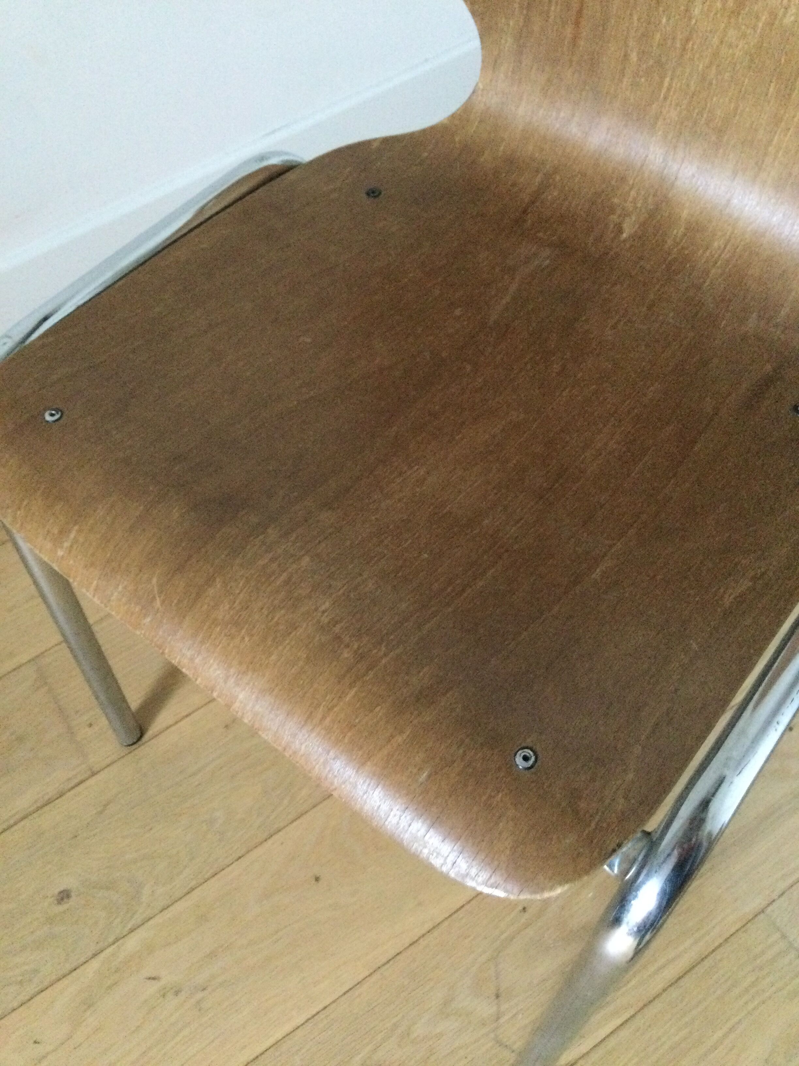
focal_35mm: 31
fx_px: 954
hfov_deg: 45.4
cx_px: 400
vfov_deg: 58.4
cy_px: 533
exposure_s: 1/17
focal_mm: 3.3
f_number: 2.4
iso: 320
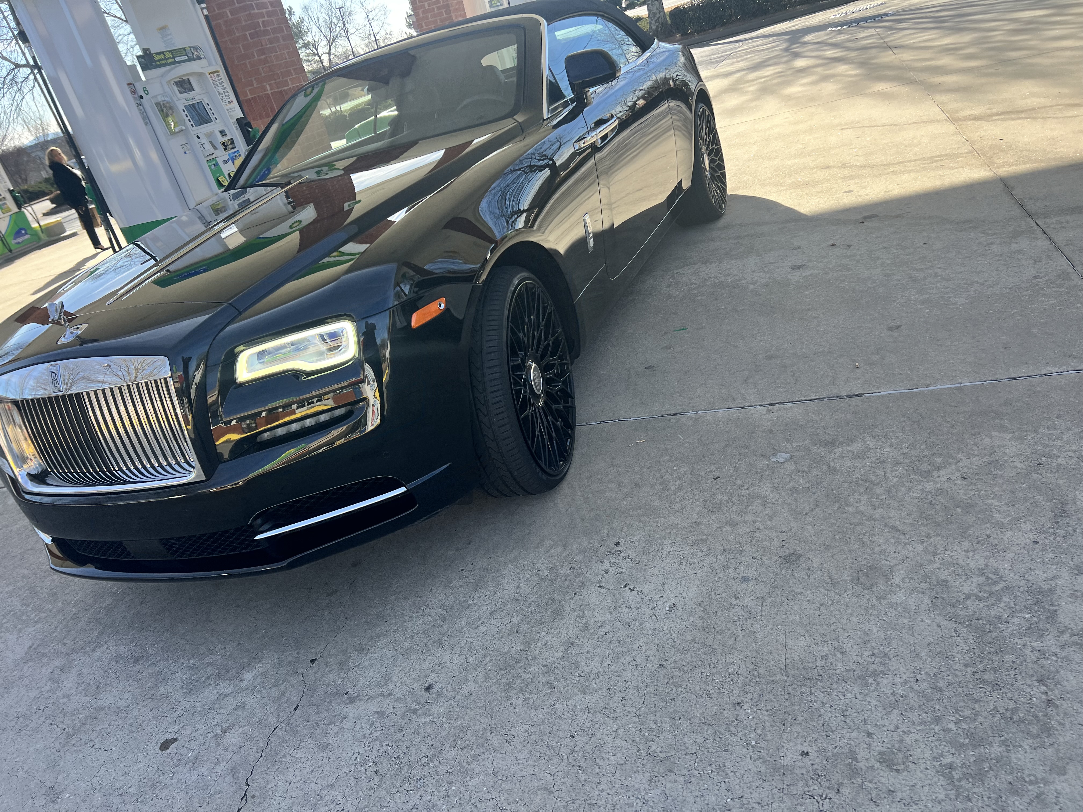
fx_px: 813
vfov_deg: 53.1
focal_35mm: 26
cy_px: 406
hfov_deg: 67.3
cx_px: 542
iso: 50
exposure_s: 1/780
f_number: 1.5
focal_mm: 5.7
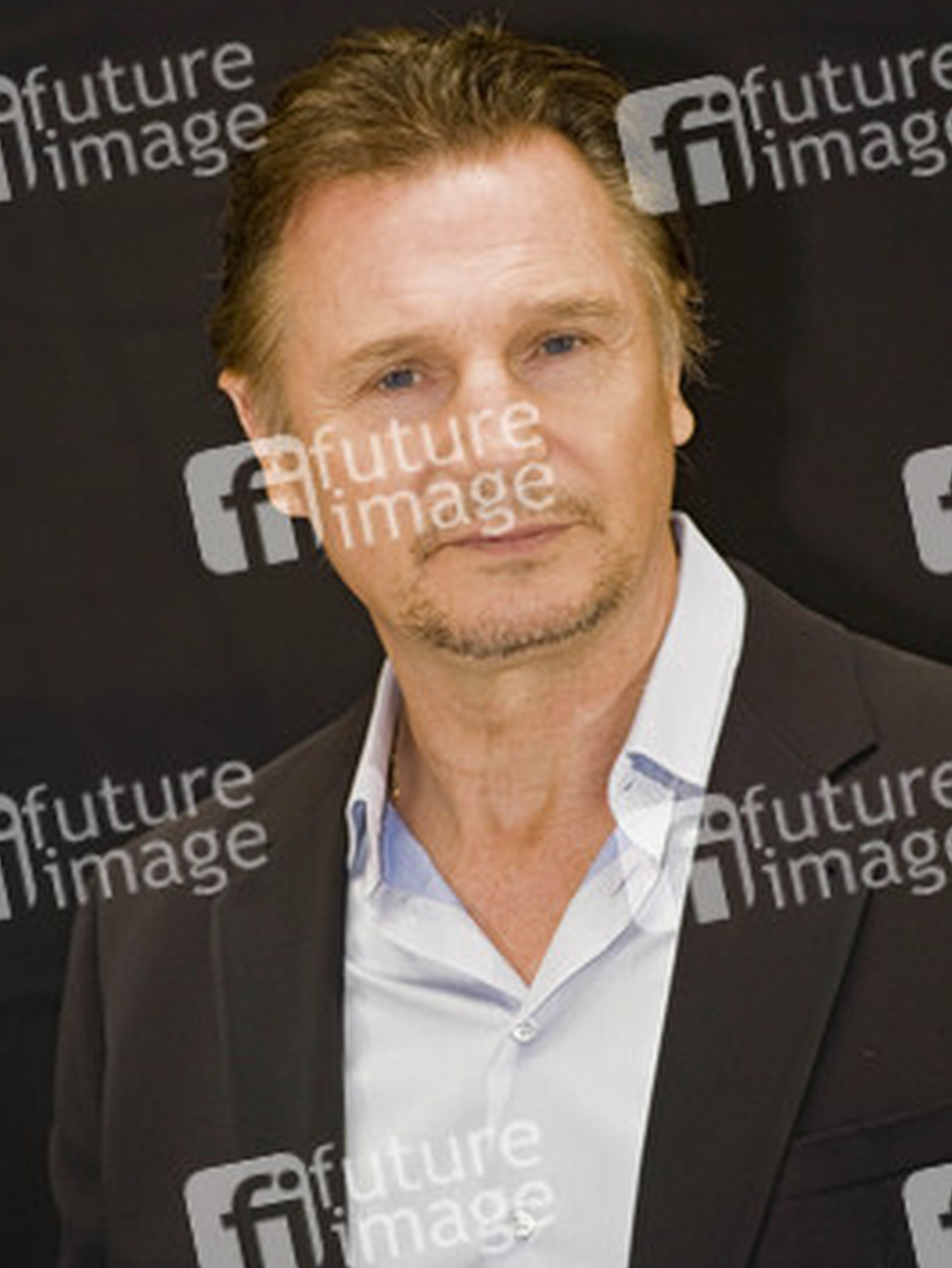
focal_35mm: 218
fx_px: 7989
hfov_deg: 6.8
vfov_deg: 9.1
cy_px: 668
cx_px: 476
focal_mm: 200
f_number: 5
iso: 1600
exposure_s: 1/200
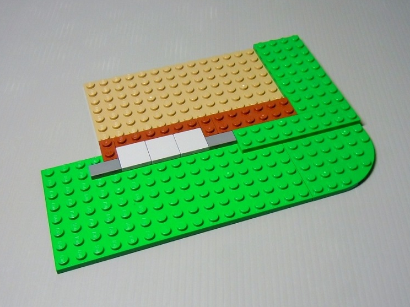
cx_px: 206
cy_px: 149
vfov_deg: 45.4
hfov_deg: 58.4
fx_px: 367
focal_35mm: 31
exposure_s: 1/25
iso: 200
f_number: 3.5
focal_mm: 5.4
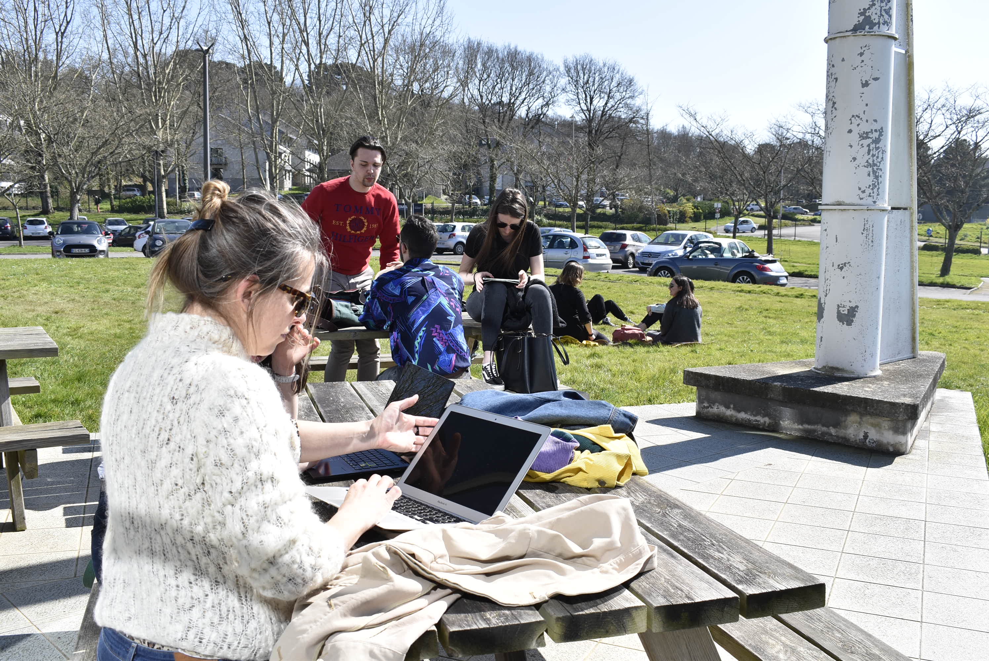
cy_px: 330
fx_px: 990
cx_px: 494
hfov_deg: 53.1
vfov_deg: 36.9
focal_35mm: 36
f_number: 8
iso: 200
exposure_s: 1/500
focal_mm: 24
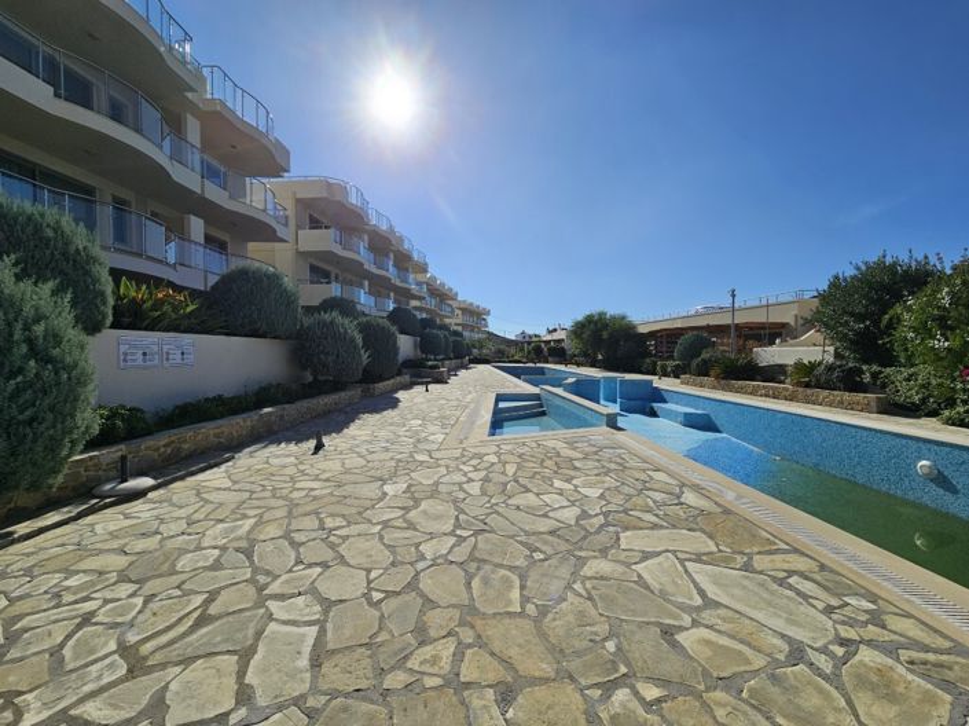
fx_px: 364
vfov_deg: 89.9
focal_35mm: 13
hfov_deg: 106.2
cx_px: 484
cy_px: 363
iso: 50
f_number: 2.2
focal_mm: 2.2
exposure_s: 1/6014
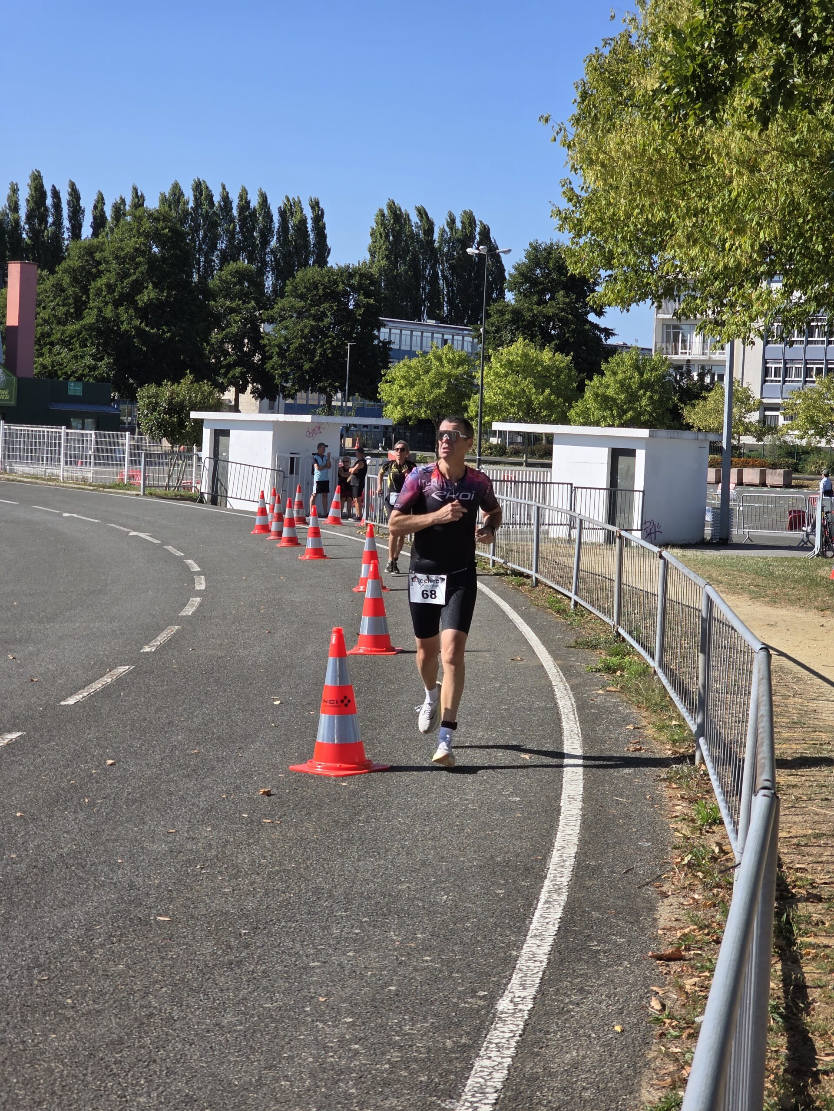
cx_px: 417
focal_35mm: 69
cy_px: 556
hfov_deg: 21.3
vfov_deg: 28.2
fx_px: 2217
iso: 50
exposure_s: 1/2027
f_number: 2.4
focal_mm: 7.9
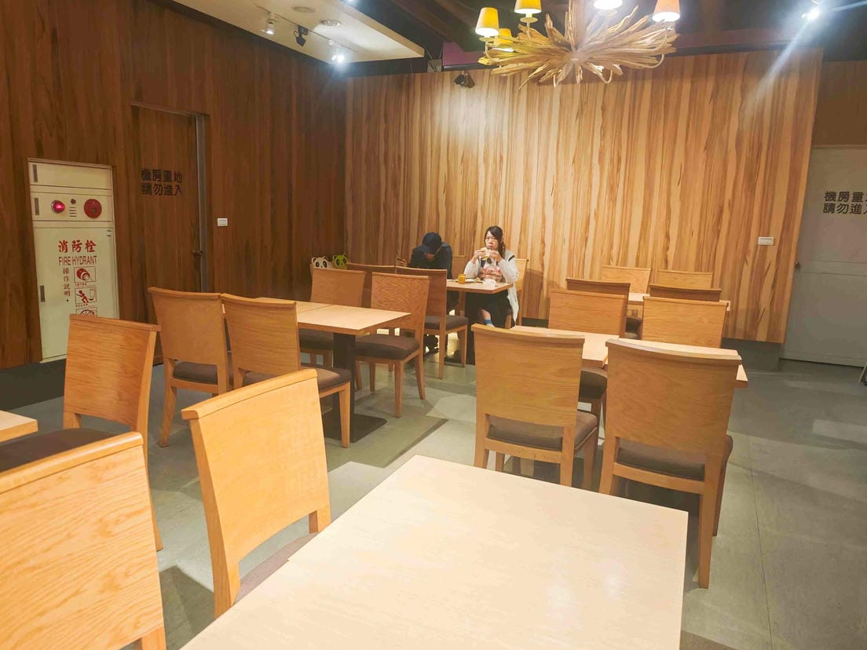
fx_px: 626
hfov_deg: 69.4
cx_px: 421
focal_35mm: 25
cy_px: 338
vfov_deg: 54.9
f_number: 1.63
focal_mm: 8.72
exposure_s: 1/360
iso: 2000
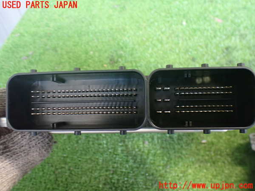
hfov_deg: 60.0
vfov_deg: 46.8
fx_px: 221
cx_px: 128
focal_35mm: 30
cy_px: 96
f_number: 2.3
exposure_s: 1/40
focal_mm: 5.4
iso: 800
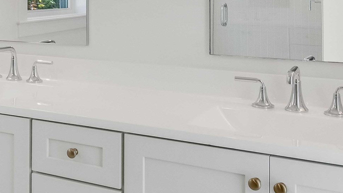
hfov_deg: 33.2
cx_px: 39
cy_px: 36
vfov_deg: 19.8
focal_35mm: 60
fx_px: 546
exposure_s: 1/250
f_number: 7.1
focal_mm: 12
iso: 400
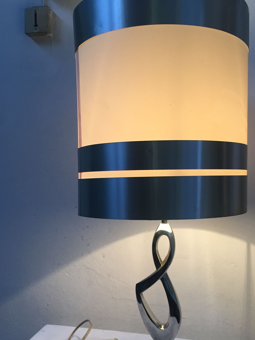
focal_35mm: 37
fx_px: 363
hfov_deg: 38.6
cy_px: 197
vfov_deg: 49.9
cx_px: 149
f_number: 2.2
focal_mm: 4.15
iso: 50
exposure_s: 1/33
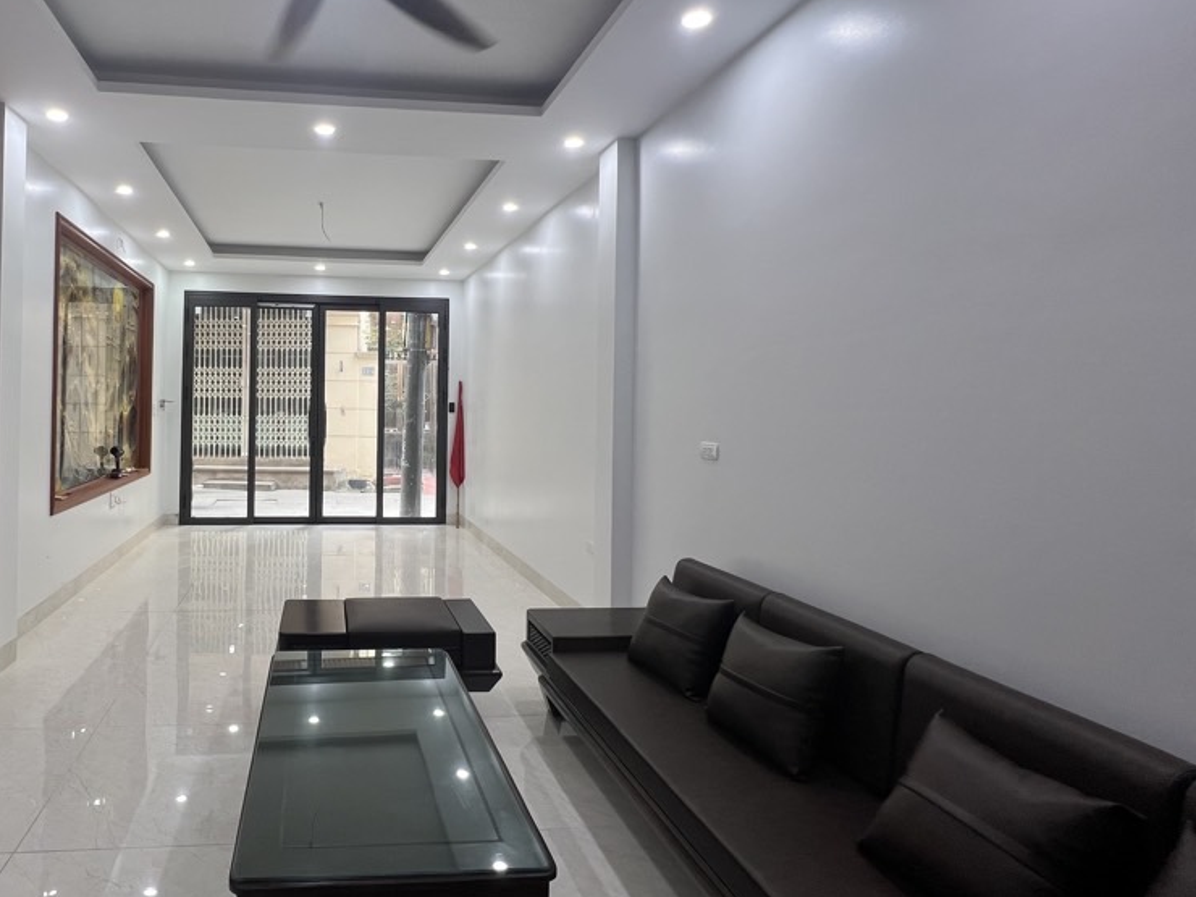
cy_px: 399
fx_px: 622
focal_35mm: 18
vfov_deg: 71.4
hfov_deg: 83.8
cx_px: 372
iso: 64
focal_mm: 1.57
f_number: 1.8
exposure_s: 1/100
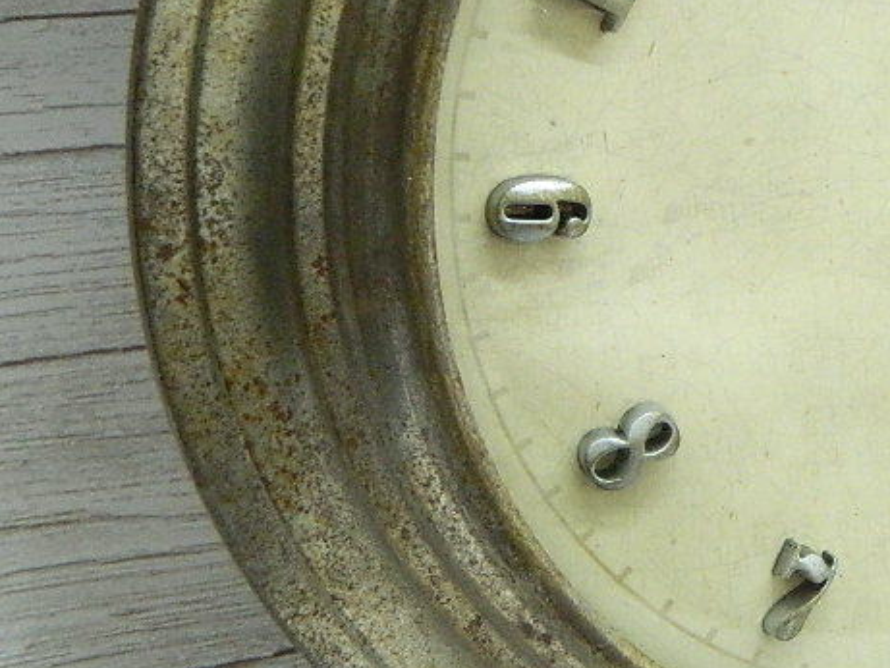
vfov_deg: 16.1
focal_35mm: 91
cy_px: 149
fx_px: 2340
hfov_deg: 20.7
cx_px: 925
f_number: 3.5
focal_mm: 7.3
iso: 400
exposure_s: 1/80
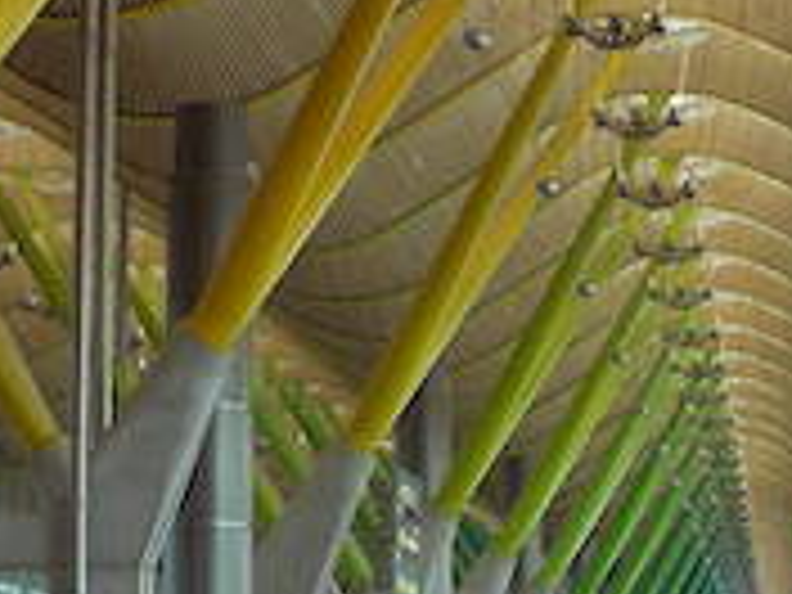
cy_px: -117
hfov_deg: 13.7
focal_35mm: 144
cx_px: 524
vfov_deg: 10.1
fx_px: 3295
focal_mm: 6.3
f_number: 3.5
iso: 50
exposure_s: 1/38.3
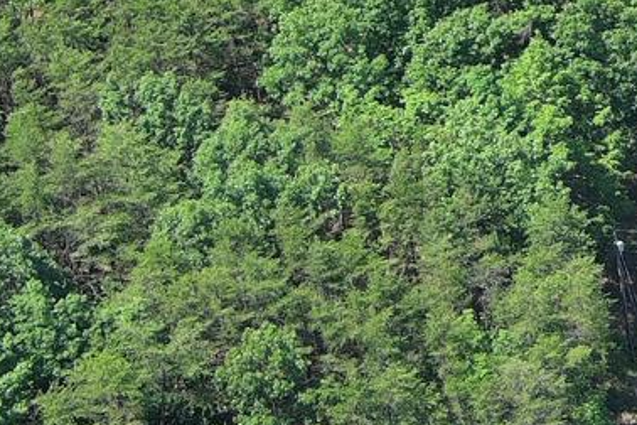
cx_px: 1148
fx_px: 2778
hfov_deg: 12.0
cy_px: -389
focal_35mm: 157
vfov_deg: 8.4
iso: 100
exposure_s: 1/361
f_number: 2.8
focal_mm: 10.57
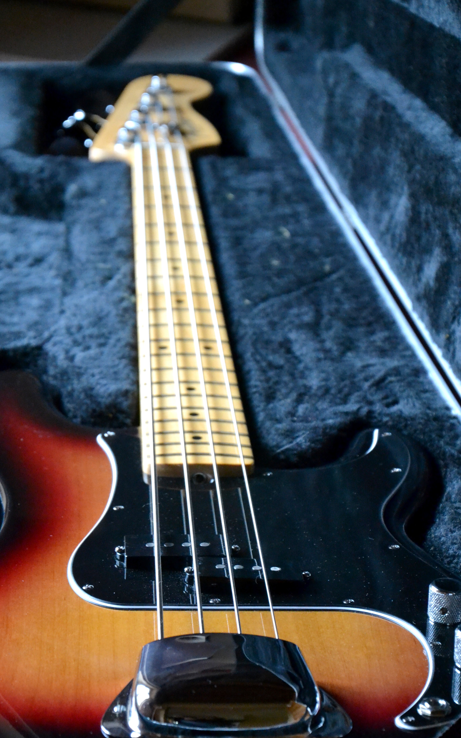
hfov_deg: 9.3
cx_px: 201
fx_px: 2846
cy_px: 441
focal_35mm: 142
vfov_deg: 14.8
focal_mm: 75
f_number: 5.3
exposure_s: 1/25
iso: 3200
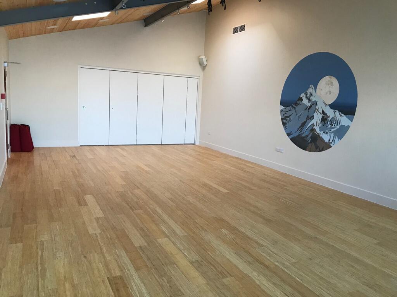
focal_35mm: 28
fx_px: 321
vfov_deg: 49.7
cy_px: 148
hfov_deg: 63.4
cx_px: 198
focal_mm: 3.99
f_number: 1.8
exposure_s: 1/25
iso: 40
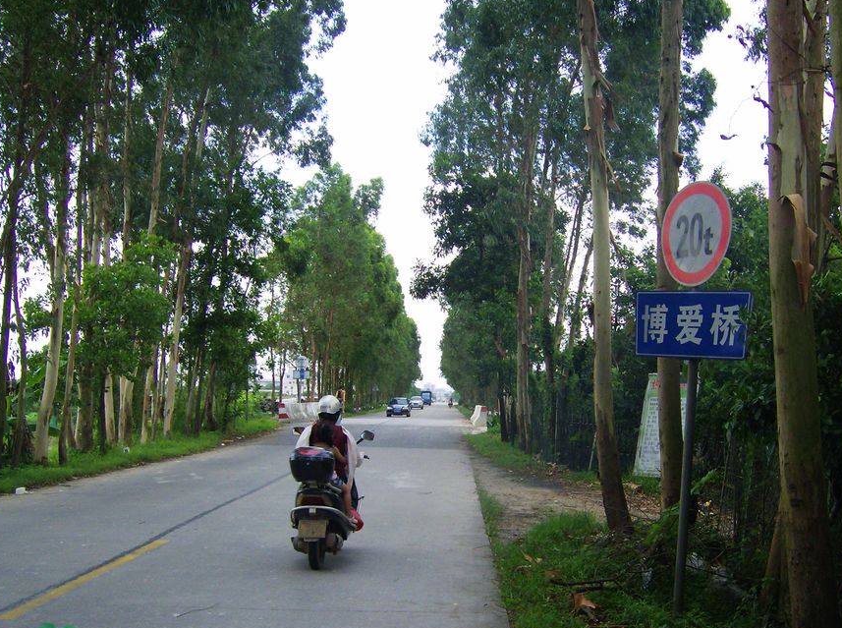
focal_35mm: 43
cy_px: 357
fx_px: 1044
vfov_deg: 33.4
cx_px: 490
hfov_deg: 43.8
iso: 100
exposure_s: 1/189
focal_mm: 6
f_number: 4.7
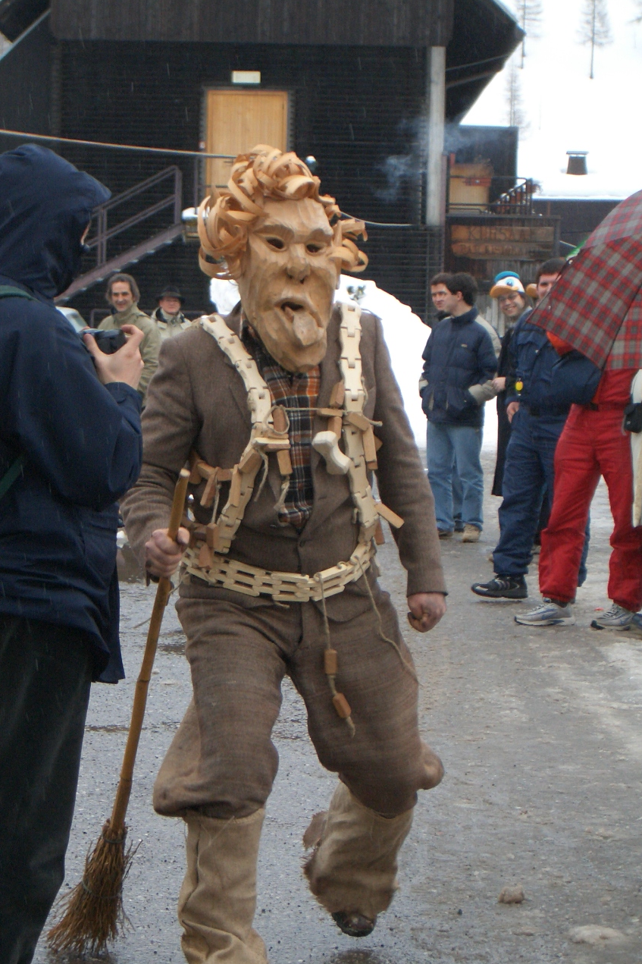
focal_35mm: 110
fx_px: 2943
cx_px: 299
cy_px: 480
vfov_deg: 18.6
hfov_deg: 12.4
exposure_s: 1/100
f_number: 4.8
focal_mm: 17.4
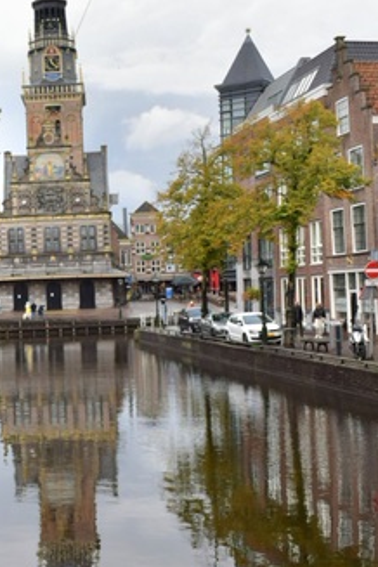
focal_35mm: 57
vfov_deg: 35.0
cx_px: 35
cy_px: 307
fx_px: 898
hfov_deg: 23.1
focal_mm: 18
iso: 400
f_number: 5.6
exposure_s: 1/1000
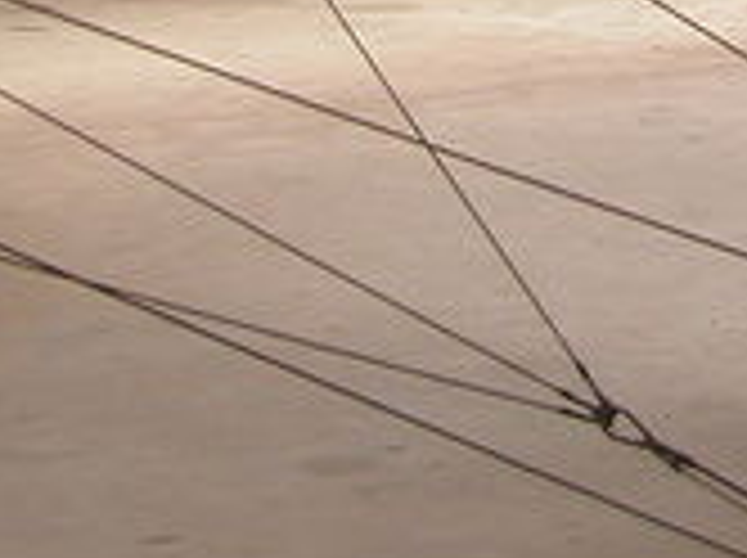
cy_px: -436
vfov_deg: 6.0
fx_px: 5193
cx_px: 1719
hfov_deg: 7.7
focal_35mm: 241
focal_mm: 12.7
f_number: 3.4
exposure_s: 1/65.8
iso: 100
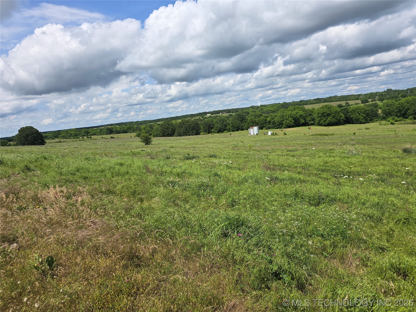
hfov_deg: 73.9
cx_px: 208
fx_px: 276
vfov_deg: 58.9
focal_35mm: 23
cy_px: 156
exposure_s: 1/1179
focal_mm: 6.3
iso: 12
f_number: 1.7
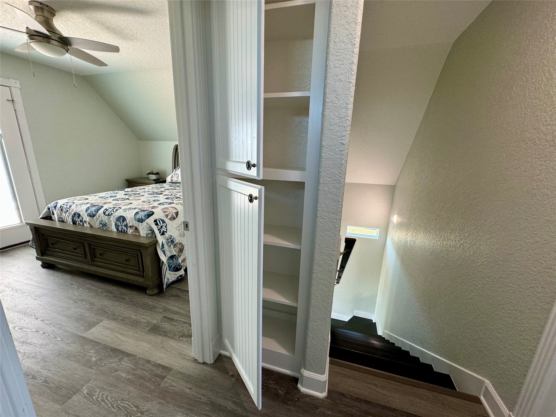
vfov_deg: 85.7
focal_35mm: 14
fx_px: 225
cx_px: 278
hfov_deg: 102.1
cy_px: 208
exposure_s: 1/120
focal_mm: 2.22
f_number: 2.2
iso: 160
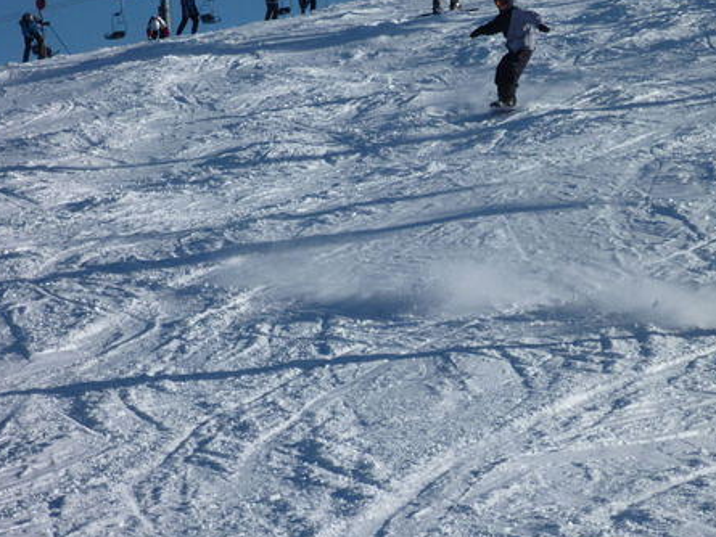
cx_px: 444
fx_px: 3807
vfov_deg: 8.1
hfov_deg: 10.7
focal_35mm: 184
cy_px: 275
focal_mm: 22.8
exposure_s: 1/800
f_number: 5.9
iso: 80
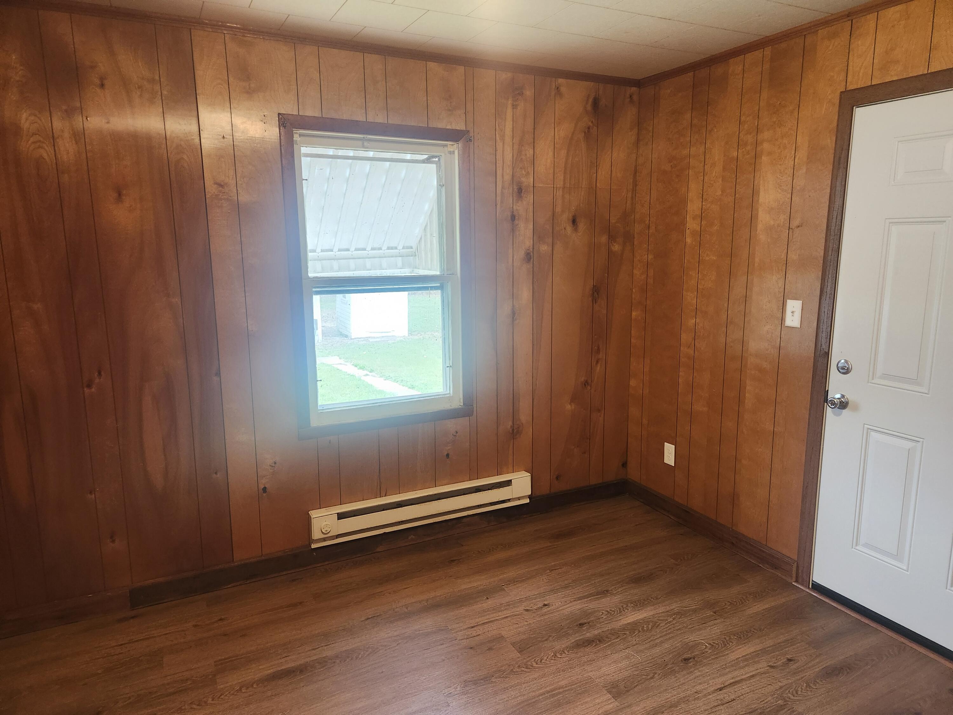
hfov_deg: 73.9
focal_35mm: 23
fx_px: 633
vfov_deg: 58.9
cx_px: 476
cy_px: 358
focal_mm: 5.4
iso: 400
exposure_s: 1/120
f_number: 1.8
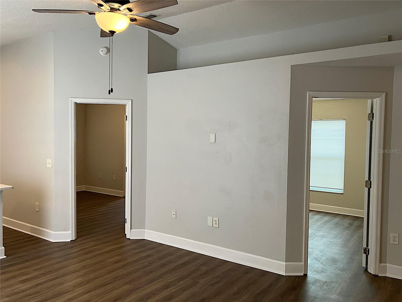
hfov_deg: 63.5
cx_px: 201
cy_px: 151
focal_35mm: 28
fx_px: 325
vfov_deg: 49.7
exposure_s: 1/60
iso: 64
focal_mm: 3.99
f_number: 1.8
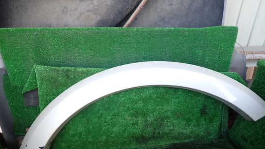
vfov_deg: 37.5
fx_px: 218
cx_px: 137
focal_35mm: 31
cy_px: 95
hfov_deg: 62.6
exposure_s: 1/60
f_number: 2
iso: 160
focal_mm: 4.5
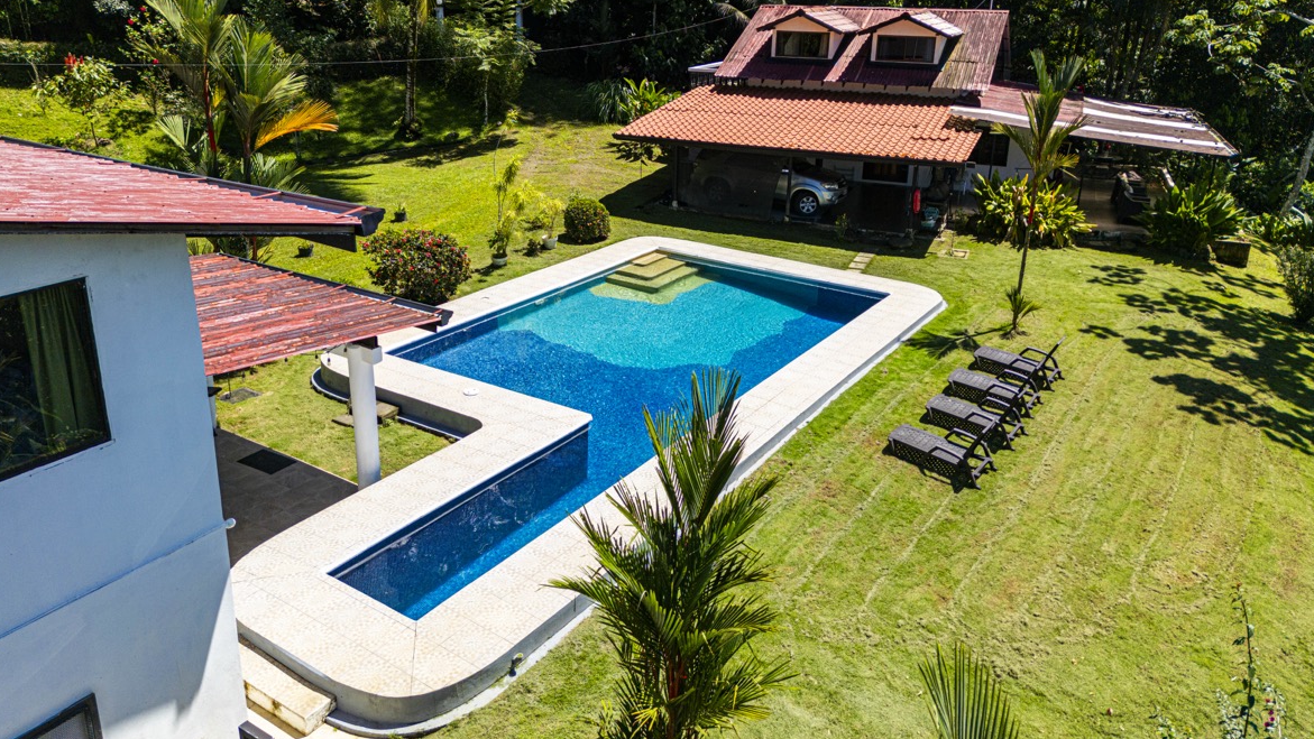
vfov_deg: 42.6
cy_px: 283
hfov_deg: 69.9
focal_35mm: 27
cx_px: 665
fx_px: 941
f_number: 1.7
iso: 100
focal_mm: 6.72
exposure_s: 1/2500
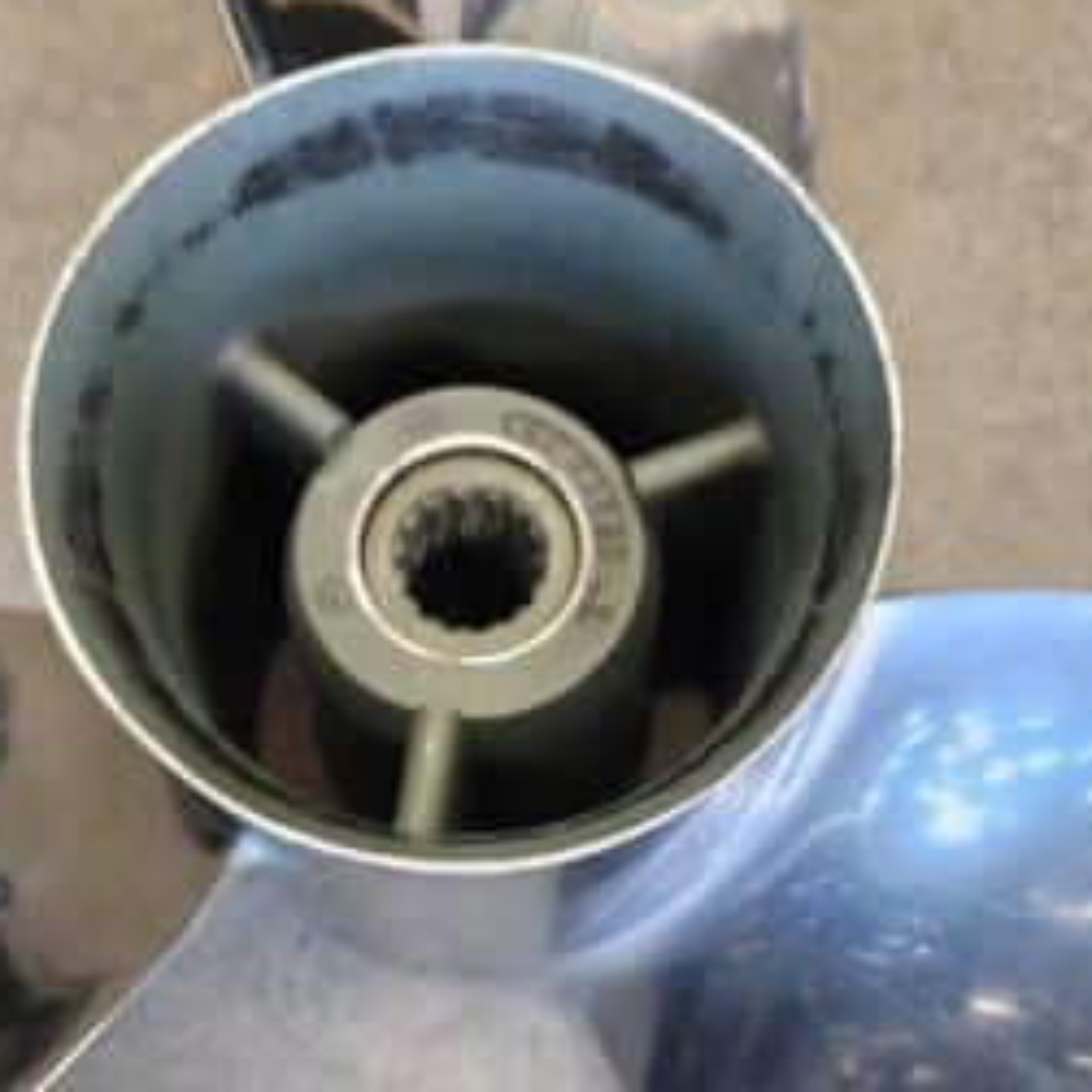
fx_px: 1927
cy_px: 733
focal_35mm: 54
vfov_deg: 31.4
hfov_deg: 31.6
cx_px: 505
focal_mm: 6.4
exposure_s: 1/120
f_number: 1.8
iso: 640
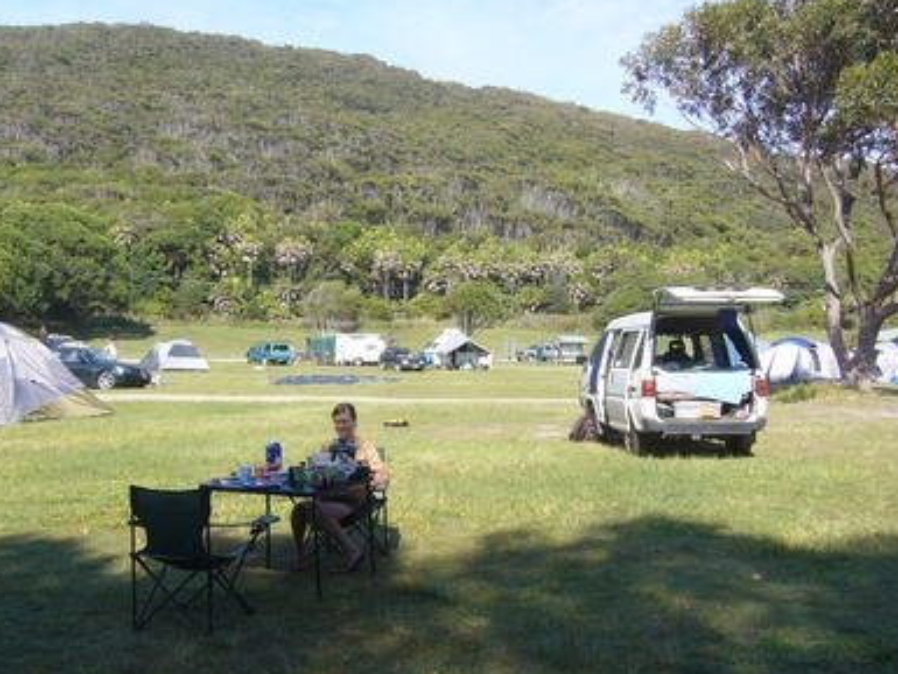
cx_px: 462
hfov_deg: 46.8
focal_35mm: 40
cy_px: 359
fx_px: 1038
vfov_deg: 36.0
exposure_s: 1/160
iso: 80
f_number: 5.6
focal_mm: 5.8
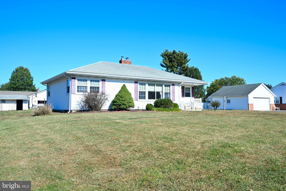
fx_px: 238
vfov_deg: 43.6
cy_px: 96
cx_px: 143
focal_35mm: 30
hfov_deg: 61.9
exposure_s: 1/40
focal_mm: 30
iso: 64
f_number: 14
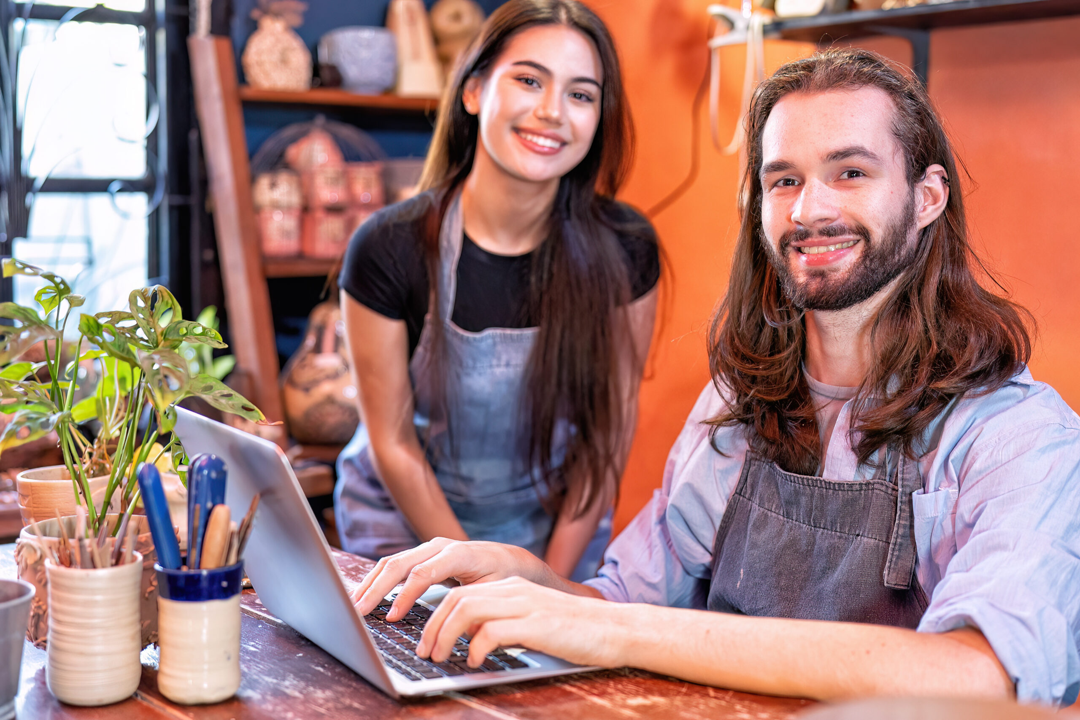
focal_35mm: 52
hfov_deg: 38.2
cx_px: 540
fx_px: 1560
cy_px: 360
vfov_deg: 26.0
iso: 1000
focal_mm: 35
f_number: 1.4
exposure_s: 1/250
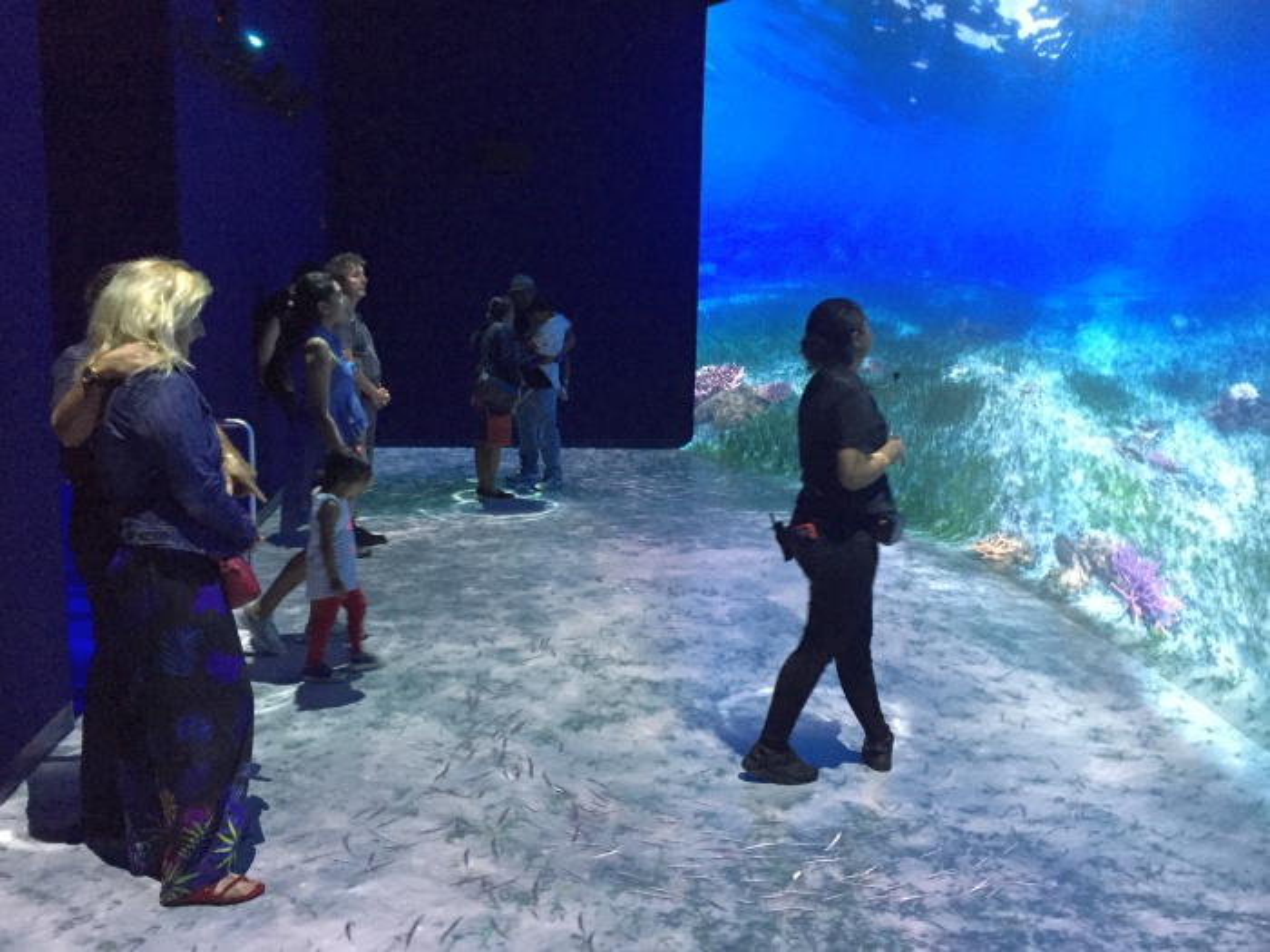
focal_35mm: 29
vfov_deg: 48.2
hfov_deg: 61.7
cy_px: 476
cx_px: 635
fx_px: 1064
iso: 320
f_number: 2.2
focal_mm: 4.15
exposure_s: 1/15
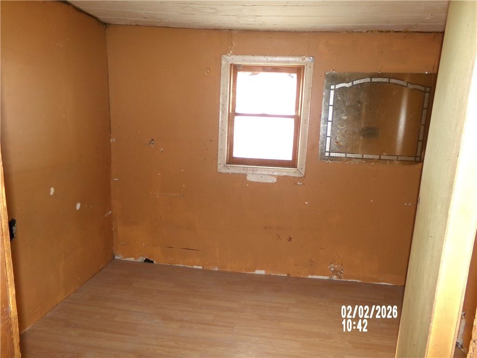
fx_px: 331
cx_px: 238
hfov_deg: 71.6
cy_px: 179
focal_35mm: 24
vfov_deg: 56.8
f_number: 3.7
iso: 200
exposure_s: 1/34
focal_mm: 4.3
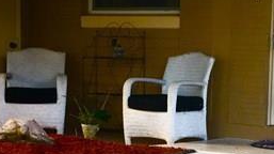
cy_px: 191
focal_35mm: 126
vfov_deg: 9.5
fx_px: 915
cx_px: 232
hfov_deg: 16.9
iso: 25
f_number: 2.2
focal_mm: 4.15
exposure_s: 1/120
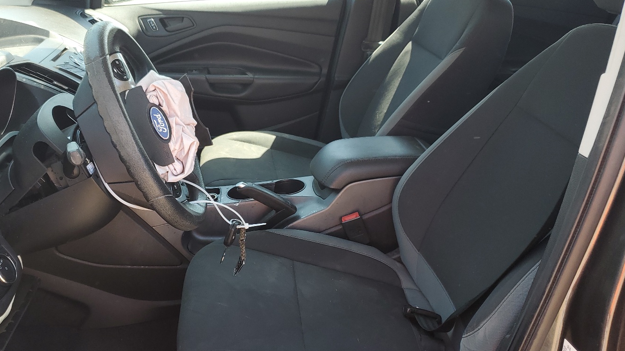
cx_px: 273
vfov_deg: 34.6
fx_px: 563
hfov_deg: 57.8
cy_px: 204
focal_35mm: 34
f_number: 1.5
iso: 50
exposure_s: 1/250
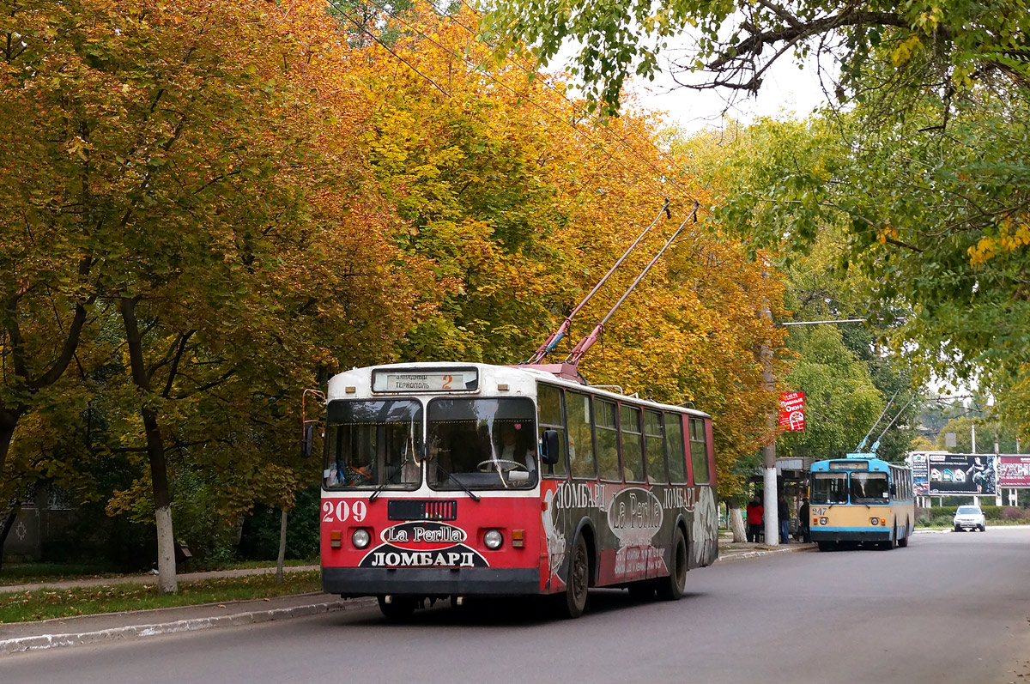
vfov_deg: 25.7
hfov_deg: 37.9
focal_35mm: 52
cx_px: 515
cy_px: 342
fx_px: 1500
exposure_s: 1/400
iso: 800
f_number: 7.1
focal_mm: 35
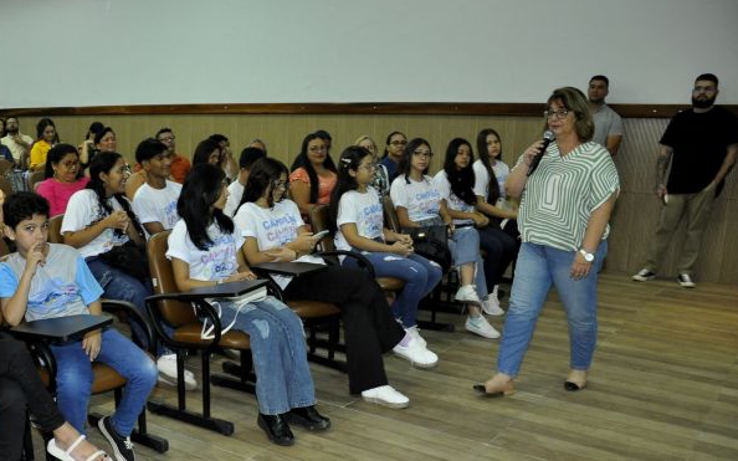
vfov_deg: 34.2
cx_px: 250
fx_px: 744
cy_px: 294
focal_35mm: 37
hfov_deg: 51.8
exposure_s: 1/60
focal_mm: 18
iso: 1250
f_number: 3.5
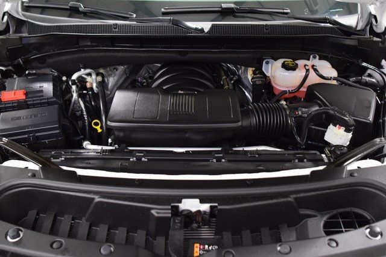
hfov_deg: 53.1
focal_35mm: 36
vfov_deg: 36.9
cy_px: 128
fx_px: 386
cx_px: 193
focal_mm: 24
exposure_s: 1/50
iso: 1600
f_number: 2.8
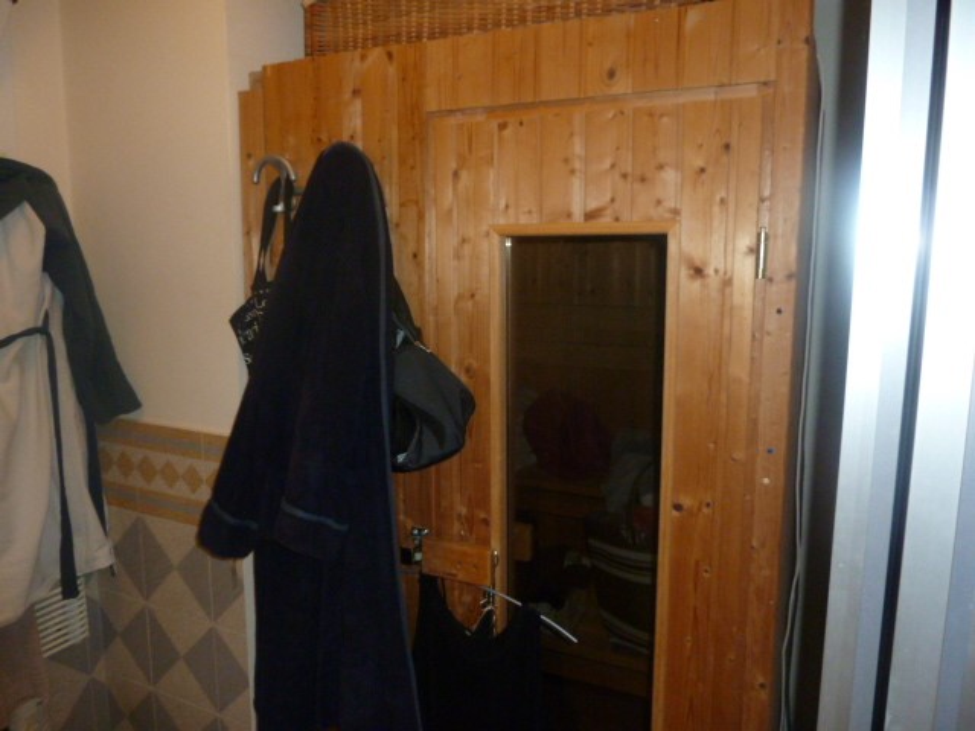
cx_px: 488
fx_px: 704
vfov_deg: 54.9
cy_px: 366
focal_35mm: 25
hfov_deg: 69.4
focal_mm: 4.1
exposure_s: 1/30
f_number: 3.3
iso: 400
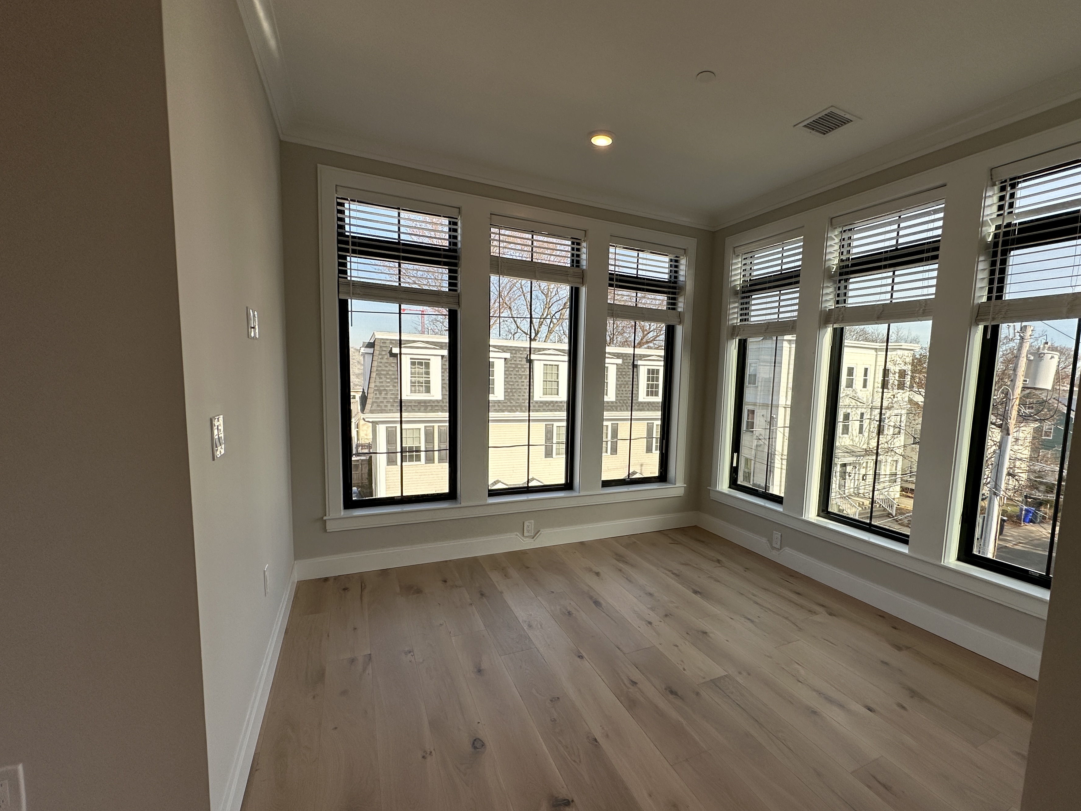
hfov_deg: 93.9
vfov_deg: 78.0
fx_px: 500
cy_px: 428
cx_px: 616
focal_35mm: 16
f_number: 2.2
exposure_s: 1/670
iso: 40
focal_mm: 2.22
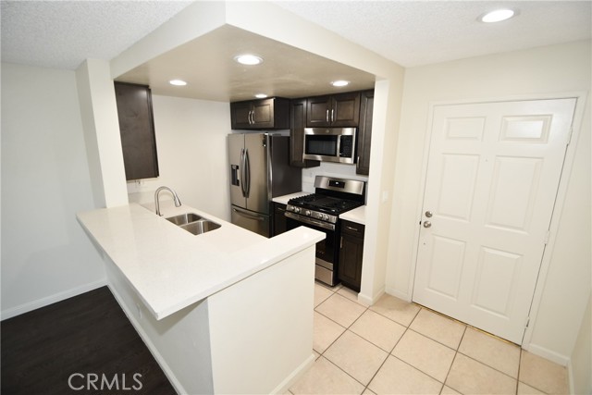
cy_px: 198
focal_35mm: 15
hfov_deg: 100.4
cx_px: 296
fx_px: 247
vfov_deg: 77.4
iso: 280
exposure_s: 1/60
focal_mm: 10
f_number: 4
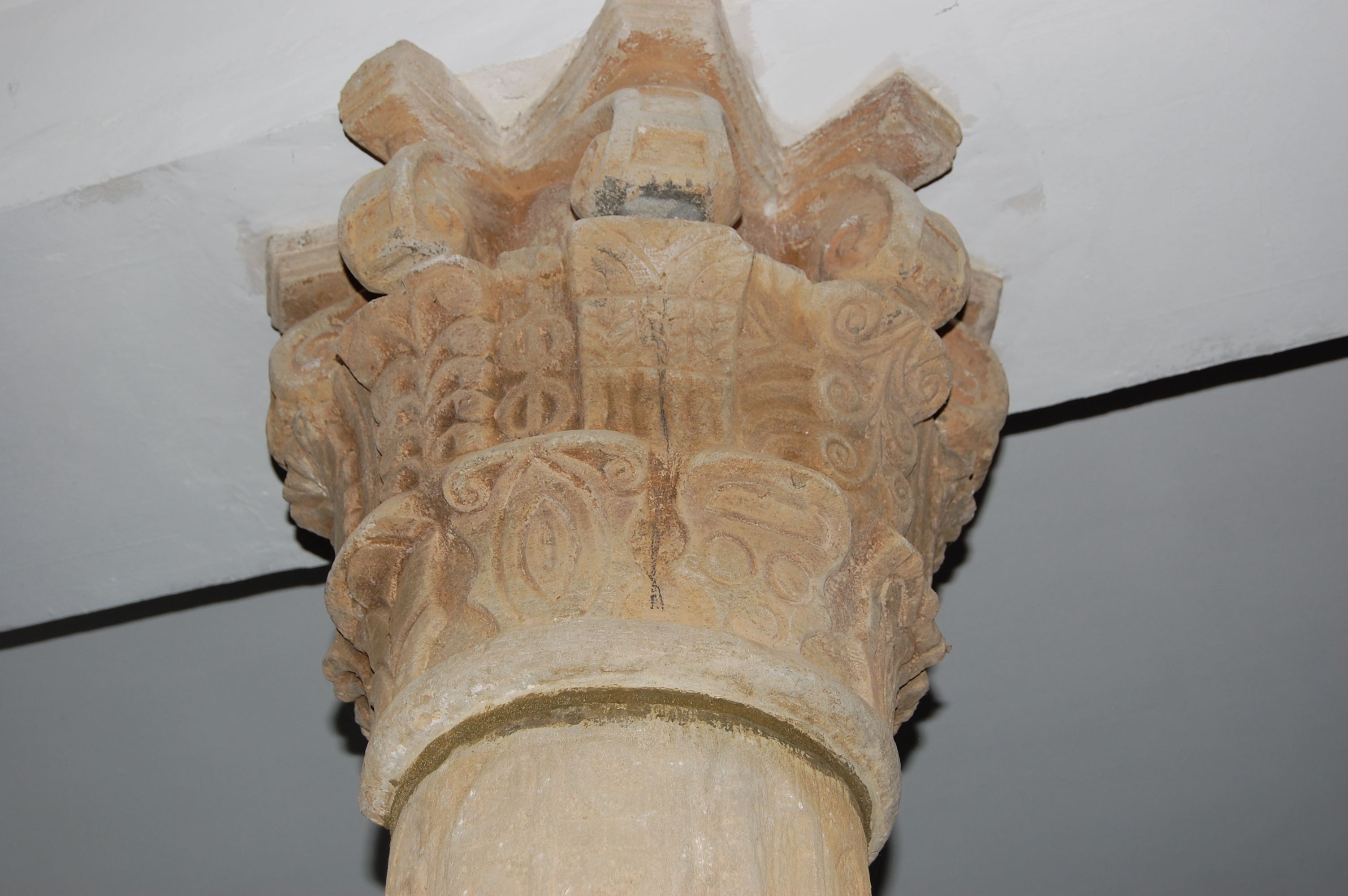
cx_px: 674
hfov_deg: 35.1
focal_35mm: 57
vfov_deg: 23.7
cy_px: 448
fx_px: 2132
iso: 200
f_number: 5.6
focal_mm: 38
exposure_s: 1/125
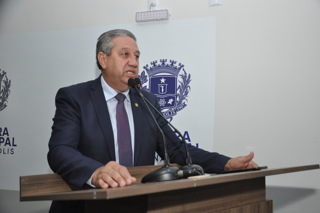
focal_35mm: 60
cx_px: 160
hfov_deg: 33.4
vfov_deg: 22.6
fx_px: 533
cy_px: 106
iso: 800
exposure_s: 1/125
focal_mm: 40
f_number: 5
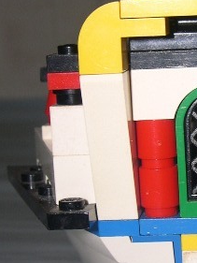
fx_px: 819
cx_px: 204
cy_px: 133
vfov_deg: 18.2
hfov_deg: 13.5
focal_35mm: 108
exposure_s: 1/60
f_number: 7.6
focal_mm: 8
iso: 100
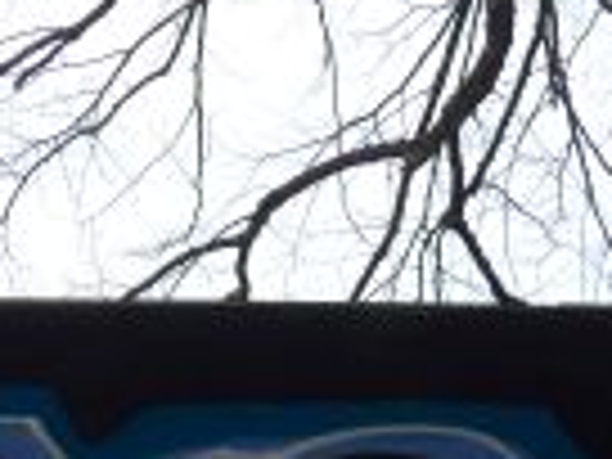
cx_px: 112
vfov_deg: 12.8
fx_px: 1892
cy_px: 776
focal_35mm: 107
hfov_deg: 18.2
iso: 80
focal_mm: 6
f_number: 2.8
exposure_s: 1/400
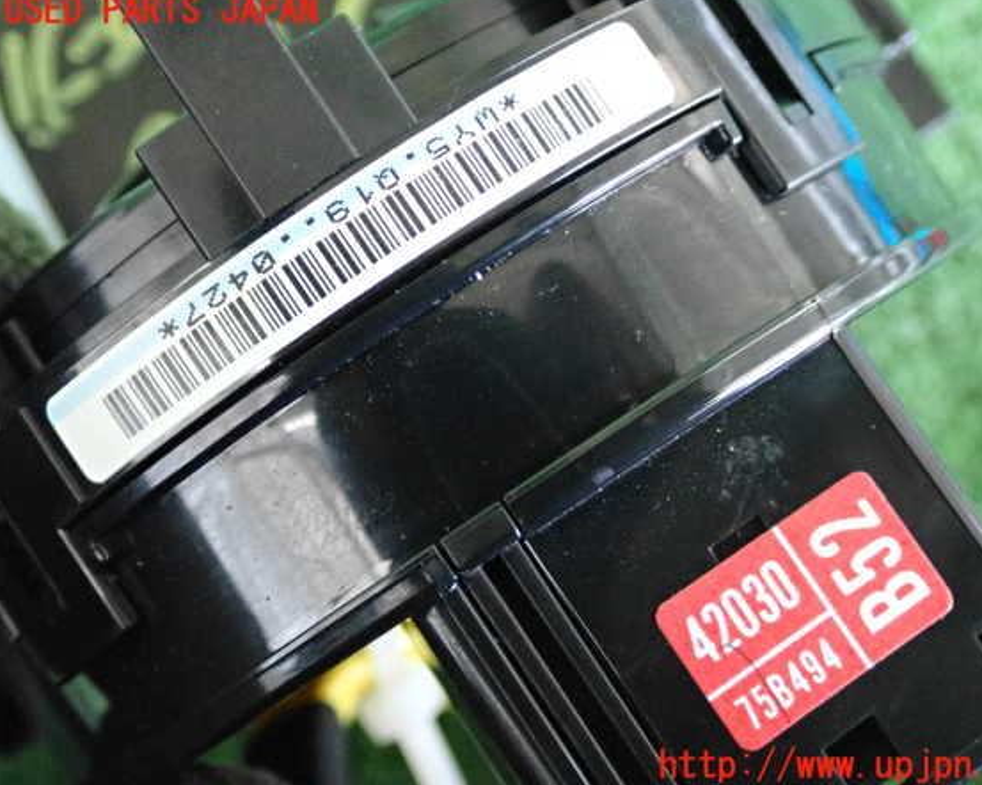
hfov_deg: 35.4
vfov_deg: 28.6
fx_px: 1540
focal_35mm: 53
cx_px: 527
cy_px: 389
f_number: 3.2
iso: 2500
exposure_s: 1/125
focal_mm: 9.01
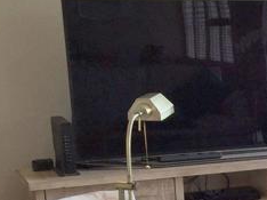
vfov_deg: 11.6
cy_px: 190
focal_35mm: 127
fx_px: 979
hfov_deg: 13.4
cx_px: 531
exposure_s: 1/148
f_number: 2.2
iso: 32
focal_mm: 4.15
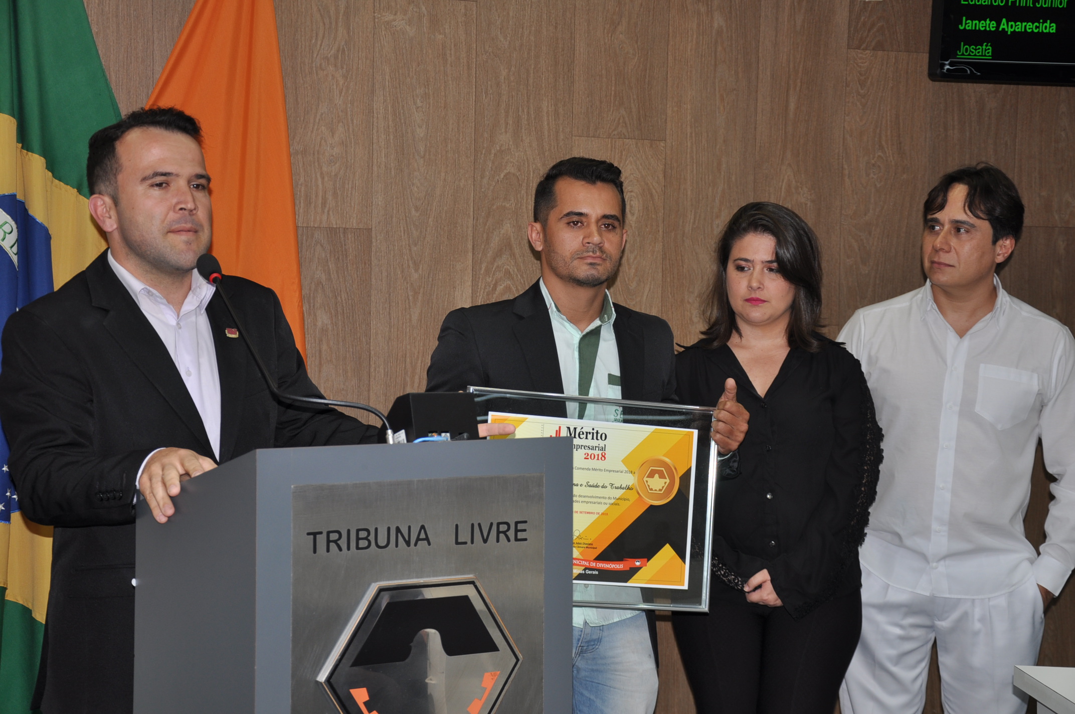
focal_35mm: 68
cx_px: 538
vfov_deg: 20.1
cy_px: 357
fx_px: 2013
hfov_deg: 29.9
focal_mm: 45
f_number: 4.8
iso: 200
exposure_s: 1/60
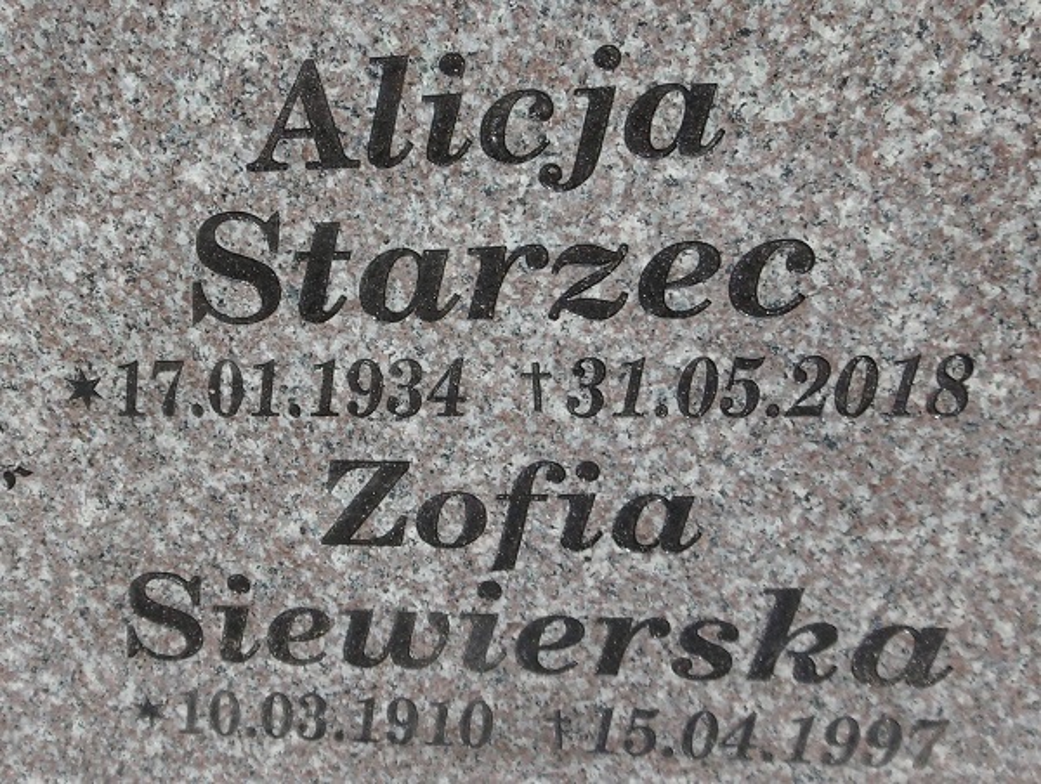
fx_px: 723
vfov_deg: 57.0
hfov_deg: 71.5
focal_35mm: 24
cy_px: 392
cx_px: 520
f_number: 3.1
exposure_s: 1/640
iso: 100
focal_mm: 4.3
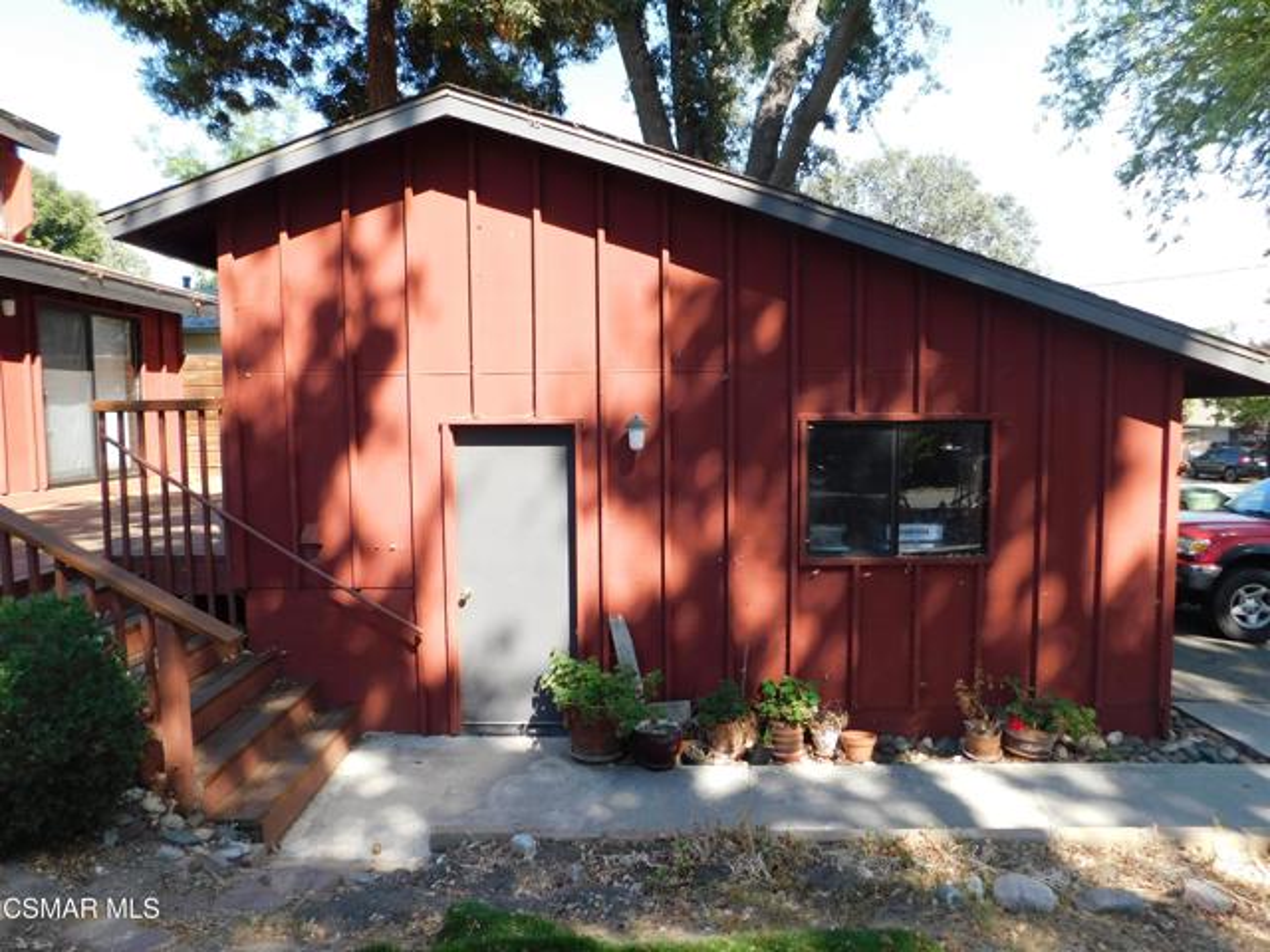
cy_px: 476
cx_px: 635
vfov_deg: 58.9
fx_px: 844
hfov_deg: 73.9
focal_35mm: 23
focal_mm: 4
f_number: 3
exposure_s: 1/320
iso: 125
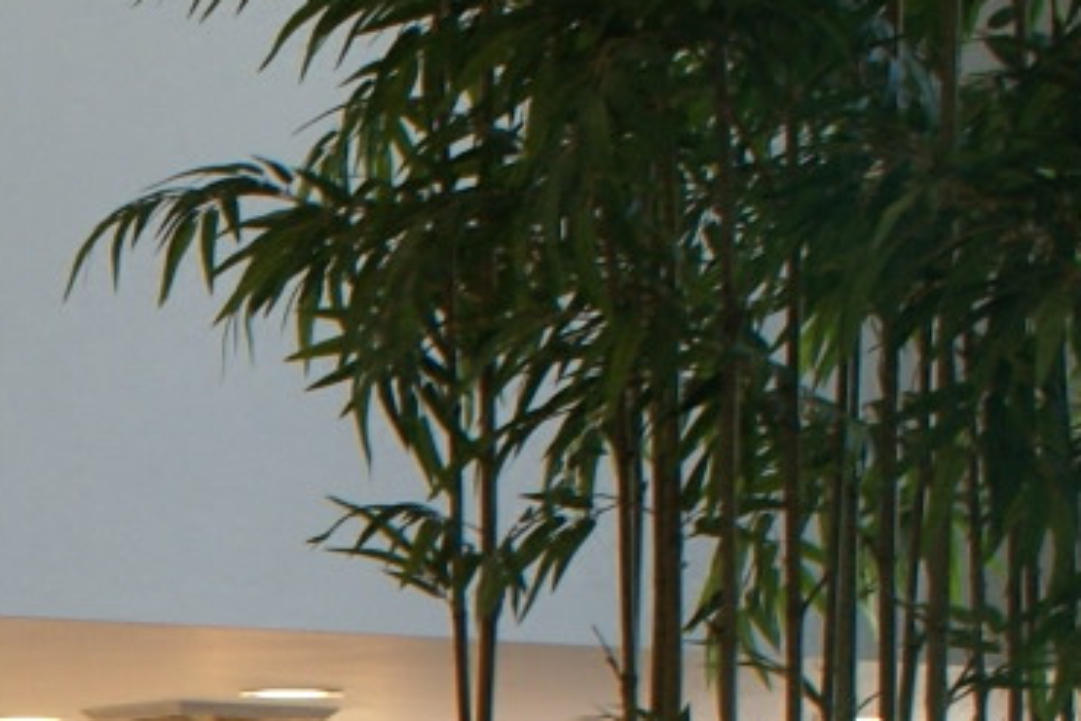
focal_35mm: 140
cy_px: 1462
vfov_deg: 9.2
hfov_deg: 12.9
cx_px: -1002
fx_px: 4205
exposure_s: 1/40
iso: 100
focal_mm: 18
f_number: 4.5
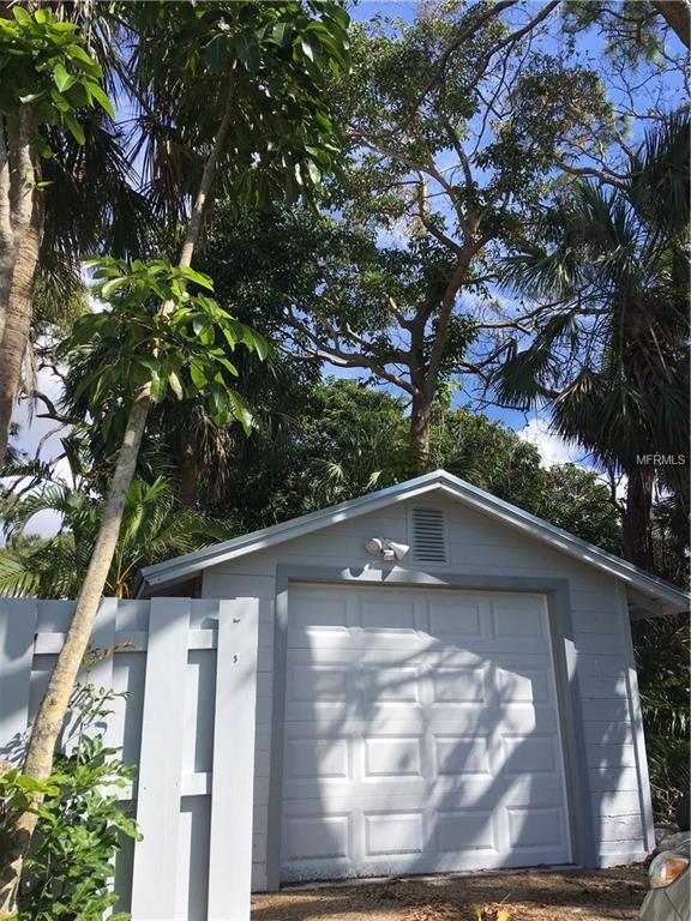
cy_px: 460
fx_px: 772
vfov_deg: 61.7
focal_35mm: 29
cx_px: 346
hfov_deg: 48.2
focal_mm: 4.15
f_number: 2.2
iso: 25
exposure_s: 1/1425
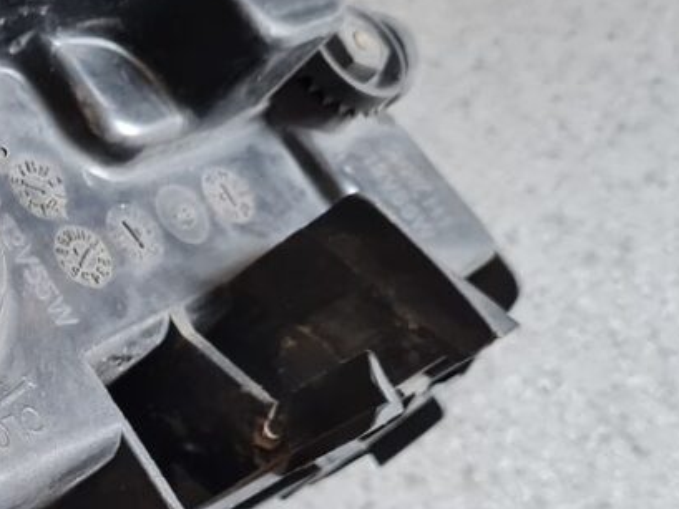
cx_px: -156
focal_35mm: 89
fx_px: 1746
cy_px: 398
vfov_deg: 16.5
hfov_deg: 20.5
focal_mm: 5.4
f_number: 1.8
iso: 160
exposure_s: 1/100
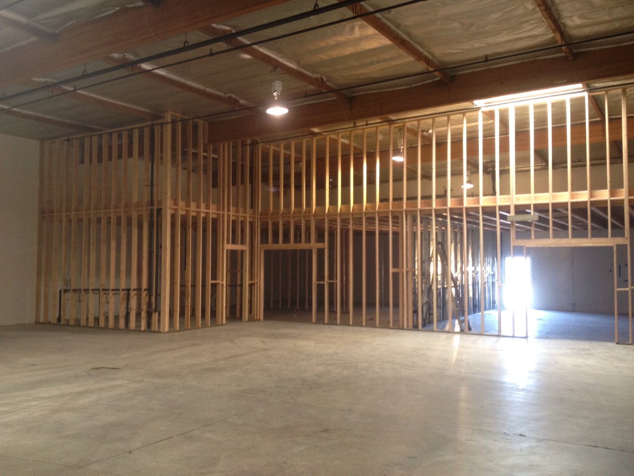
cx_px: 317
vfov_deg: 40.7
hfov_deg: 52.6
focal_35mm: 35
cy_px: 238
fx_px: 641
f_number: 2.4
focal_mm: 4.28
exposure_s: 1/20
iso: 125
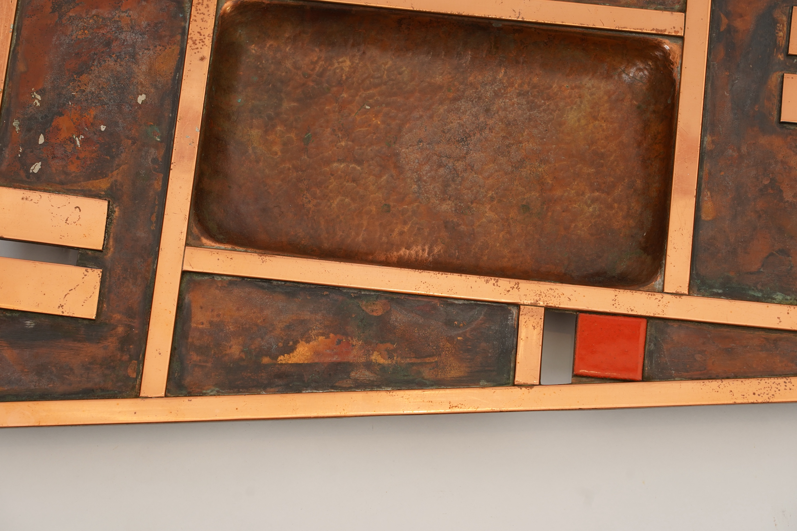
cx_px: 398
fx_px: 2325
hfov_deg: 19.5
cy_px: 266
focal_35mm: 105
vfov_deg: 13.0
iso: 500
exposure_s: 1/125
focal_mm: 105
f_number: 7.1
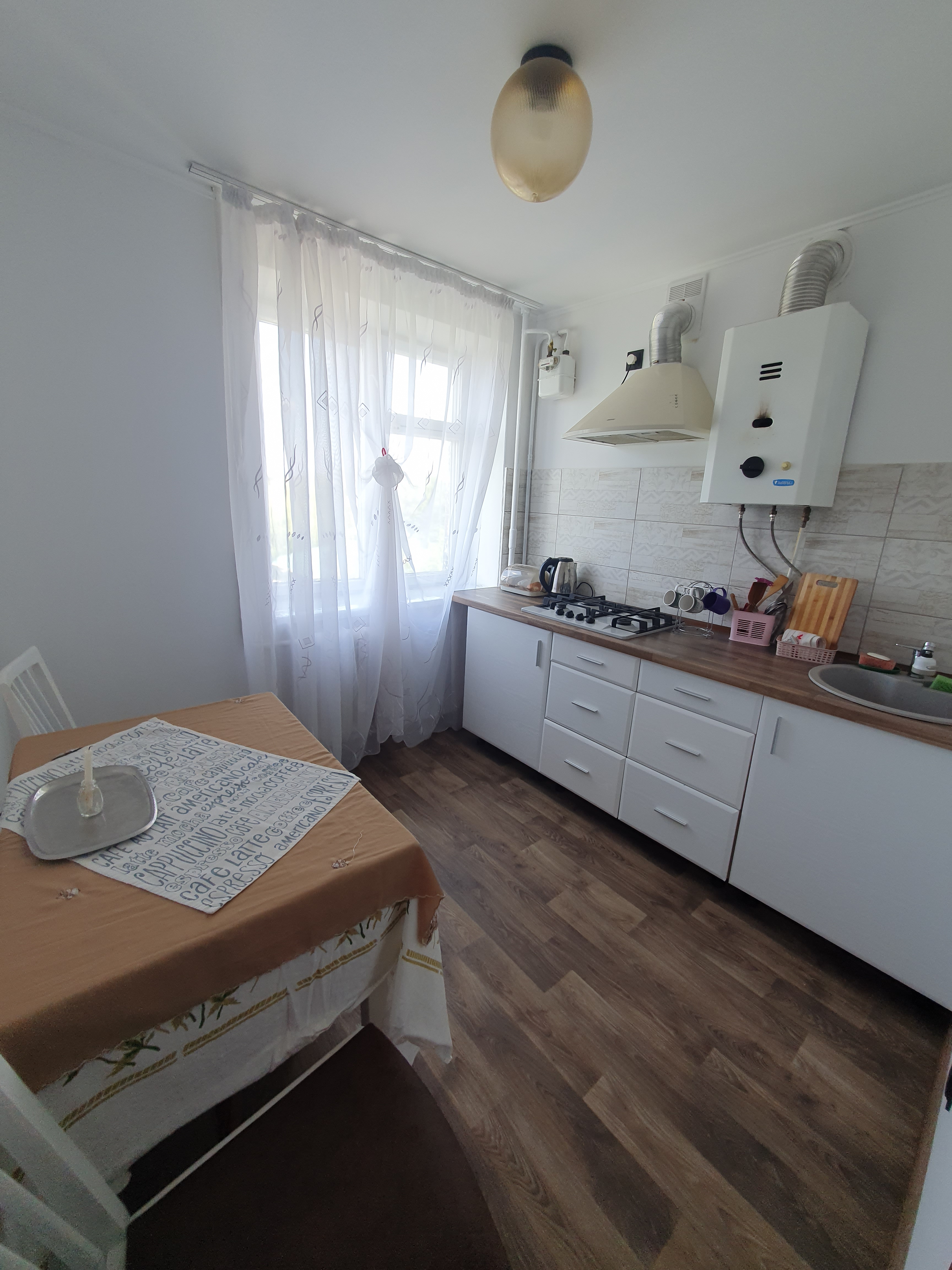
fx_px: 477
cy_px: 635
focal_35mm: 13
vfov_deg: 106.2
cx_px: 476
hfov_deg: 89.9
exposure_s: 1/100
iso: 64
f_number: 2.2
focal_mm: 1.8
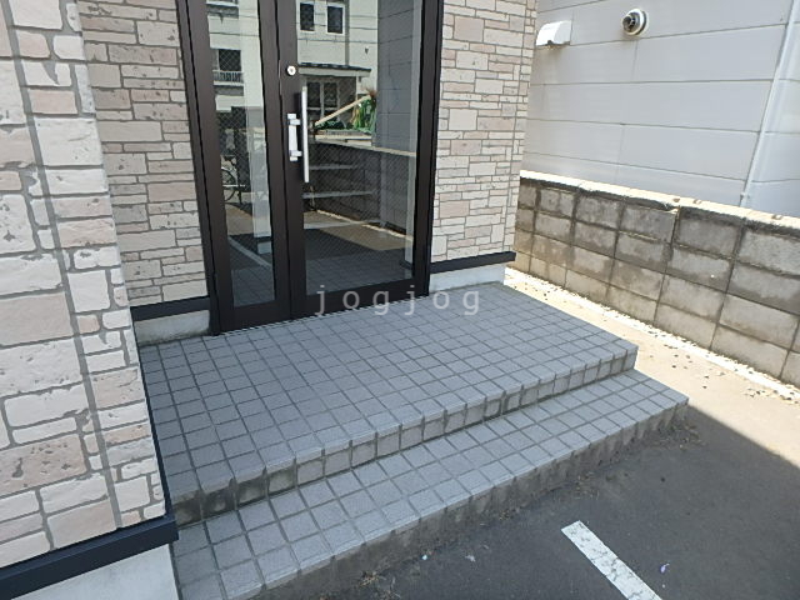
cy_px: 300
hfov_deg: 79.0
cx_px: 400
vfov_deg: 63.4
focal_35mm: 21
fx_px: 485
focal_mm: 3.7
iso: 125
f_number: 3.5
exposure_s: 1/160
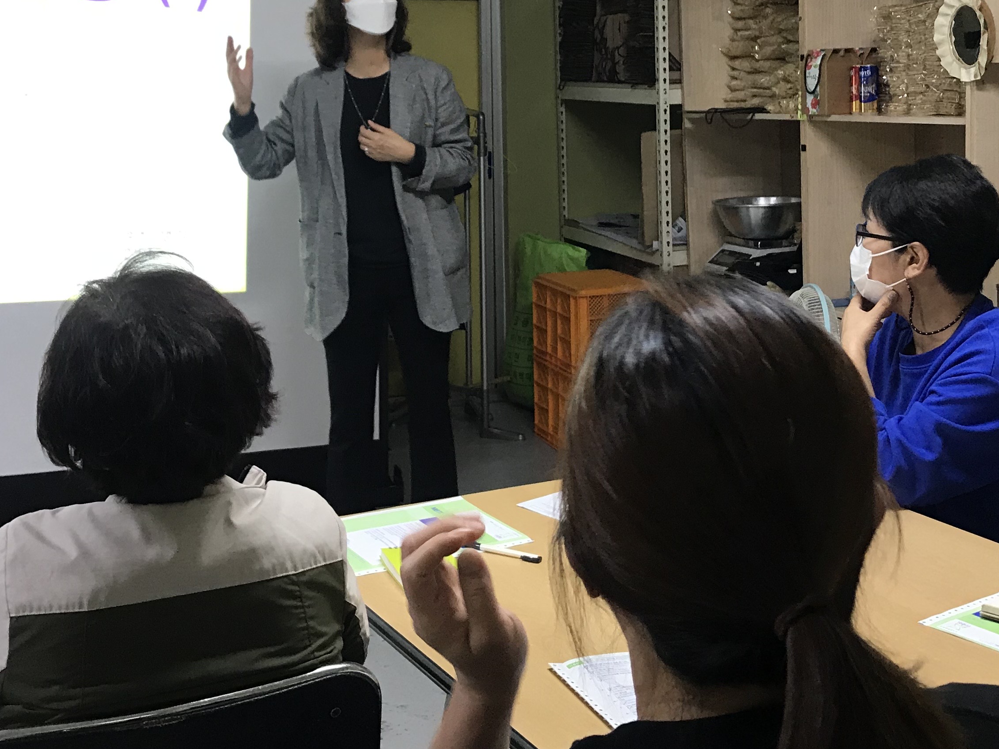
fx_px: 1443
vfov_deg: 28.7
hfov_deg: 38.2
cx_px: 545
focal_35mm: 50
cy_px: 199
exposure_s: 1/20
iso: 40
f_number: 1.8
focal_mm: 3.99
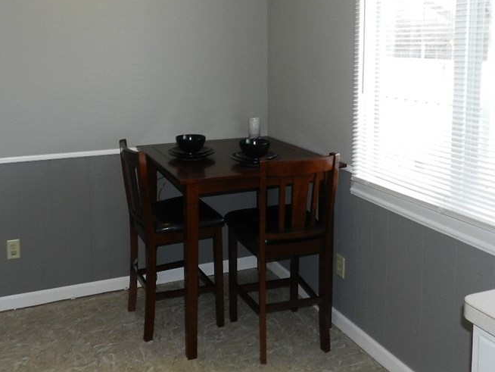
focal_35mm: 36
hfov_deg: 51.1
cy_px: 100
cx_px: 204
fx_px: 515
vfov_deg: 38.8
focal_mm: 4
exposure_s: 1/50
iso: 160
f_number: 3.4
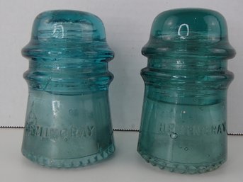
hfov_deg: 50.2
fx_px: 260
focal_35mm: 37
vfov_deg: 38.6
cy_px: 91
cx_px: 122
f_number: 4.7
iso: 160
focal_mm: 6.64
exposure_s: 1/160
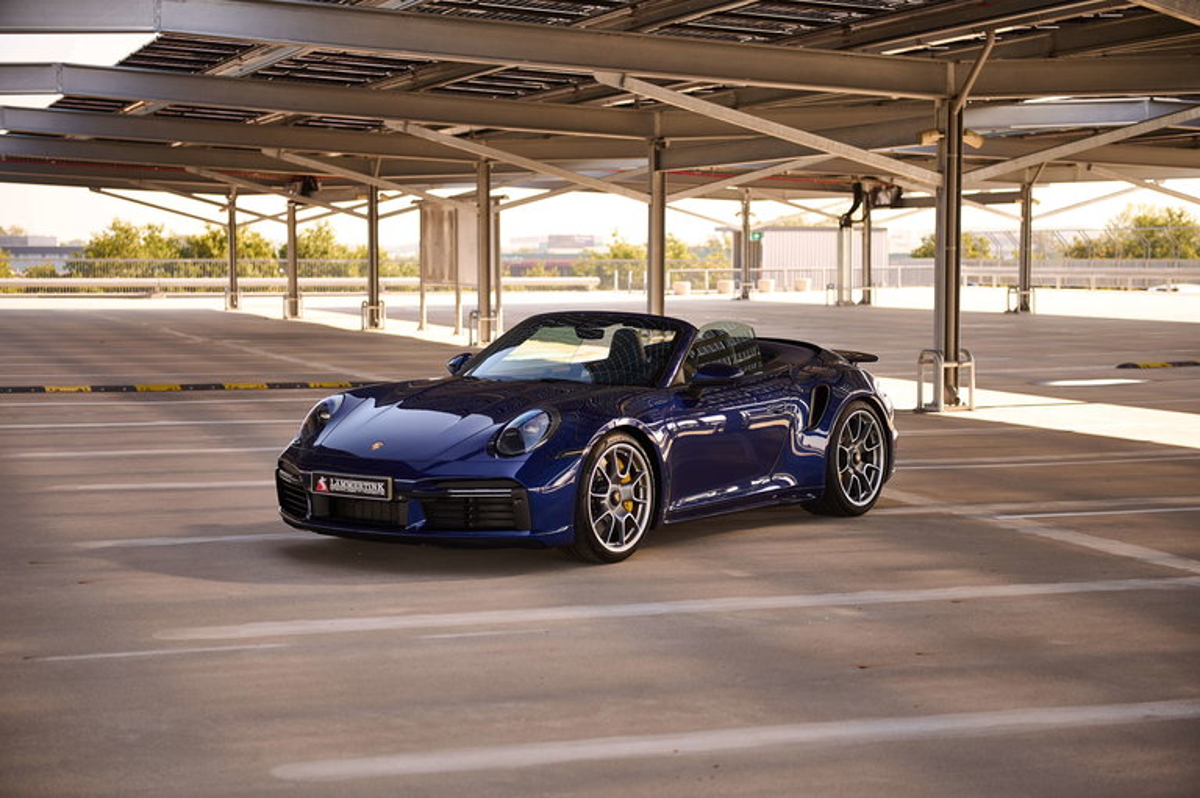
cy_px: 399
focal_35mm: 62
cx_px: 600
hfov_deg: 32.4
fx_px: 2065
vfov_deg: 21.9
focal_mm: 62
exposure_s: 1/500
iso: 160
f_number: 2.8
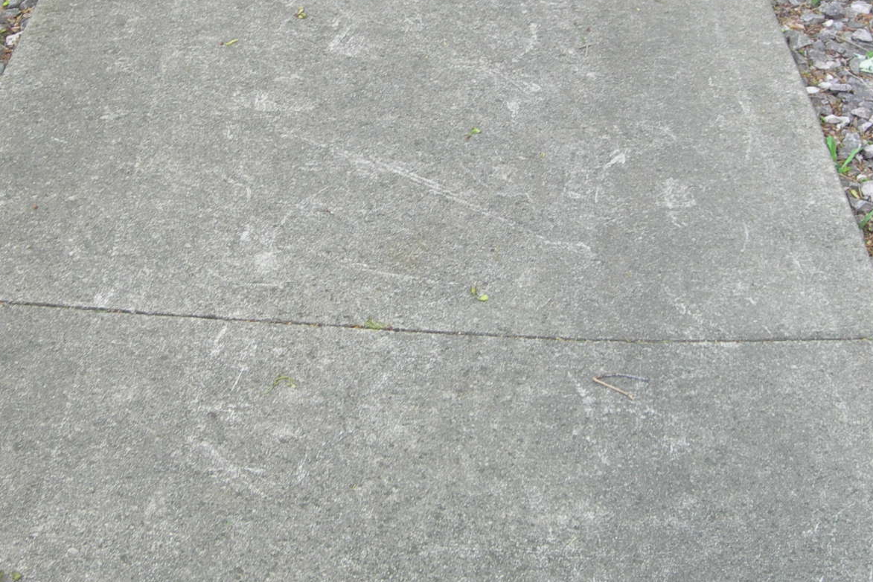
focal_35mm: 69
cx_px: 345
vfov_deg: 19.6
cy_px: 167
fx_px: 1673
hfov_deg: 29.2
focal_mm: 7.8
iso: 50
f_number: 2.8
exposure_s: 1/53.1
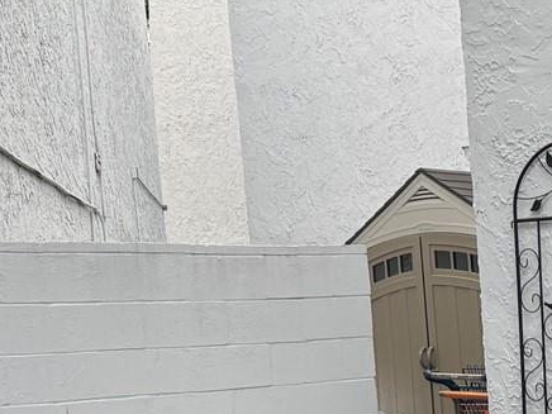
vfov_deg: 16.3
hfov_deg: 20.9
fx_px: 1403
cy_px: 449
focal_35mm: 88
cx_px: 641
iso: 100
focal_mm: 6.76
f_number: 1.78
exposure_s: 1/121
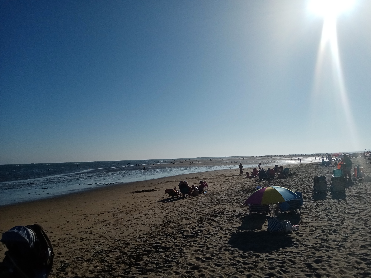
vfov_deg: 53.1
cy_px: 139
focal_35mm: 26
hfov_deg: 67.3
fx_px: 279
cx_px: 186
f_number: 1.8
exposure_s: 1/10870
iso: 111
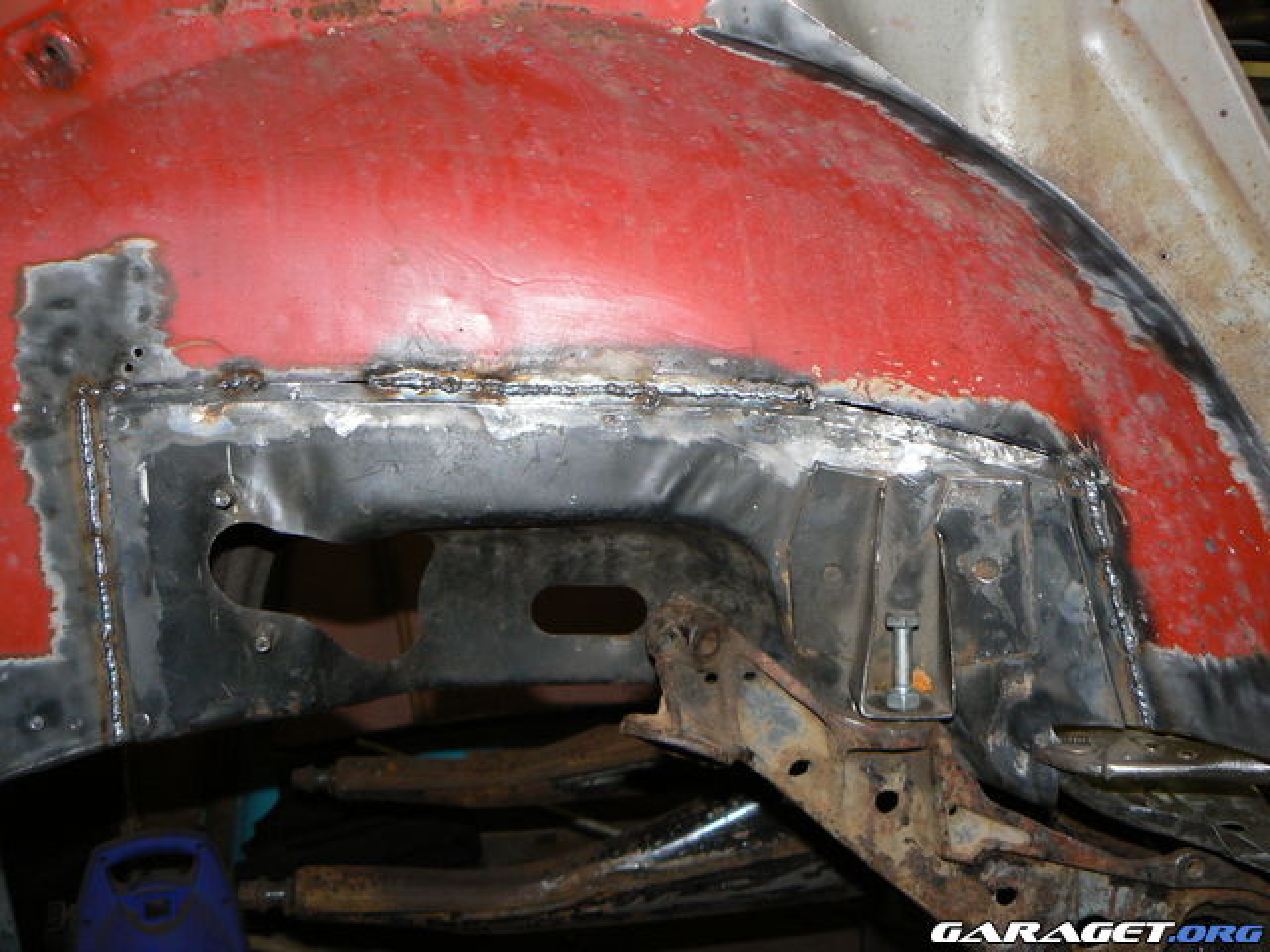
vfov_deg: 39.7
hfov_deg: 51.4
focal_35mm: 36
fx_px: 1321
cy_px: 476
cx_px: 635
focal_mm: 6
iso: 100
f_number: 2.8
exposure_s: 1/30
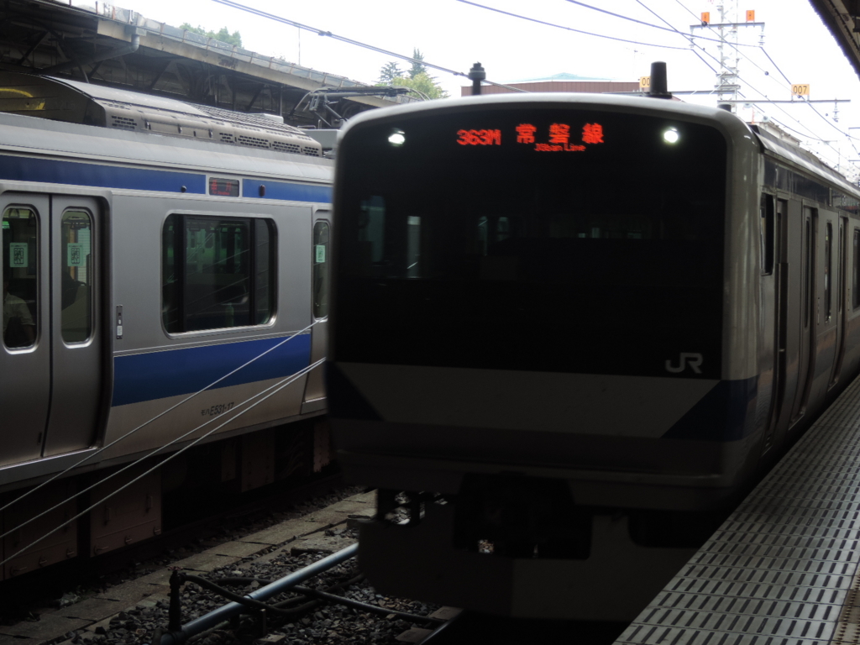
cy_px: 322
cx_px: 430
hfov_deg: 32.2
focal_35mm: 60
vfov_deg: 24.4
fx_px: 1491
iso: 80
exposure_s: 1/60
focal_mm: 10.7
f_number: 3.7
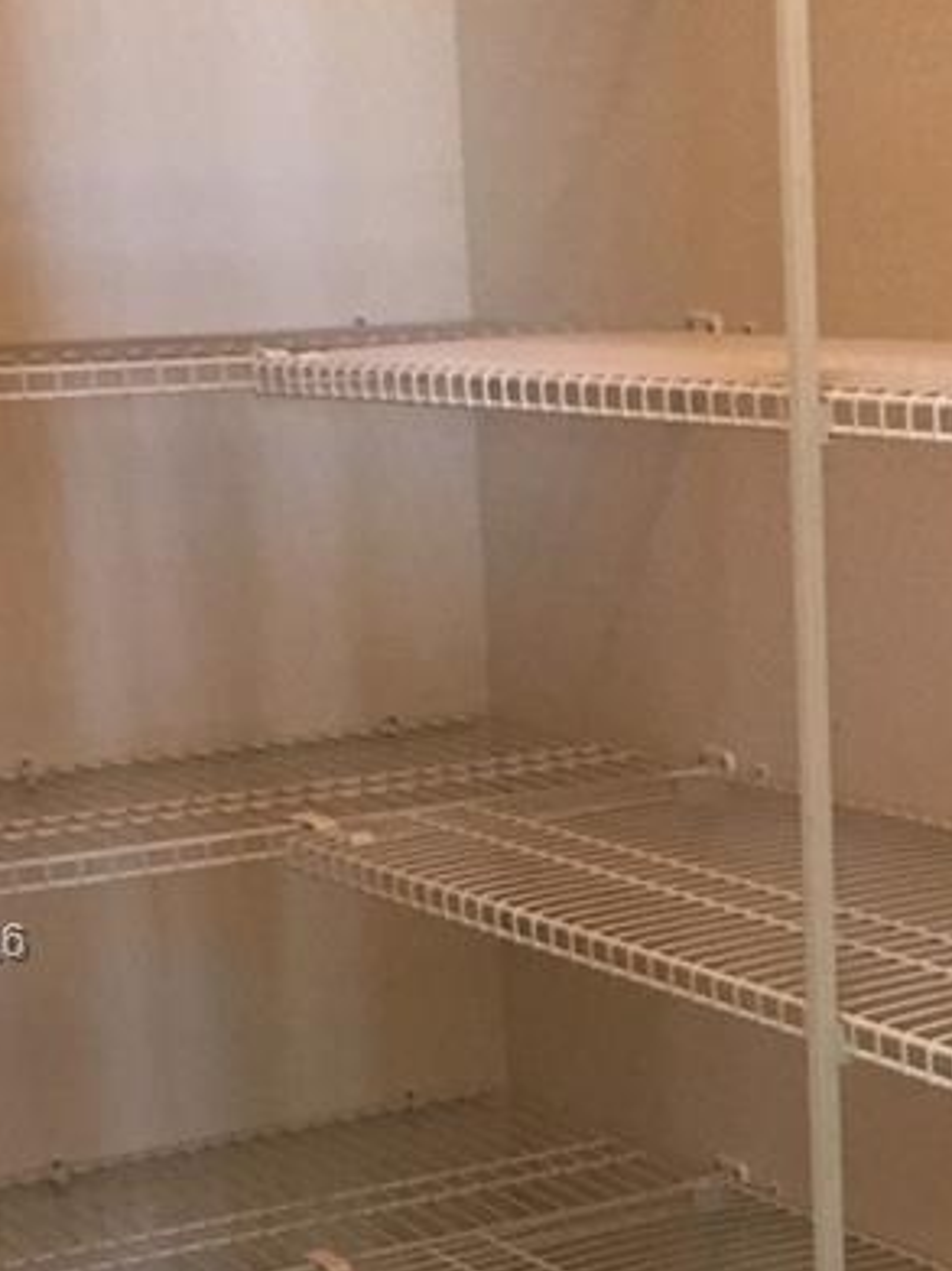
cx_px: 887
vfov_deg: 21.8
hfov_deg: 16.3
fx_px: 3265
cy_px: 946
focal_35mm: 89
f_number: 2.2
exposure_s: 1/20
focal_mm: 4.15
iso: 200
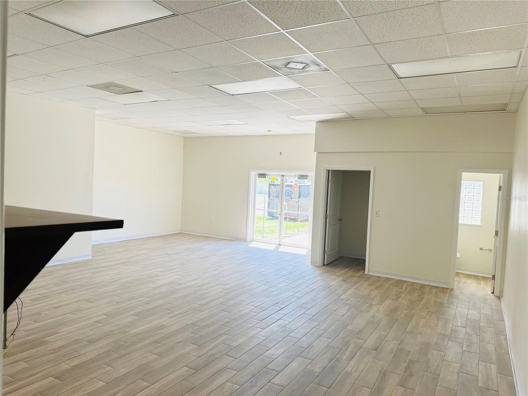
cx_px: 264
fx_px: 366
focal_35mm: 24
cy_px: 198
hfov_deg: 71.6
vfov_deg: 56.8
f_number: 1.78
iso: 80
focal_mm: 6.86
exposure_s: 1/349
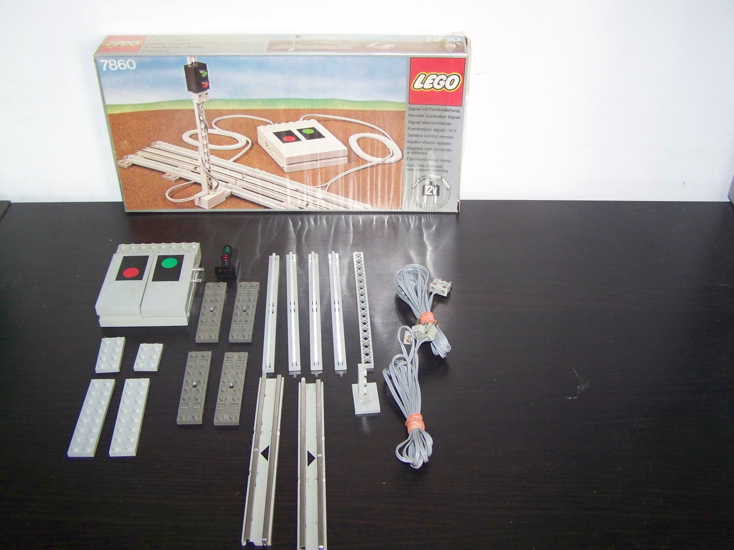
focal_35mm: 38
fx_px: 806
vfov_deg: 37.7
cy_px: 275
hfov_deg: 49.0
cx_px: 367
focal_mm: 6.3
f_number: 2.8
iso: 200
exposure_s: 1/30
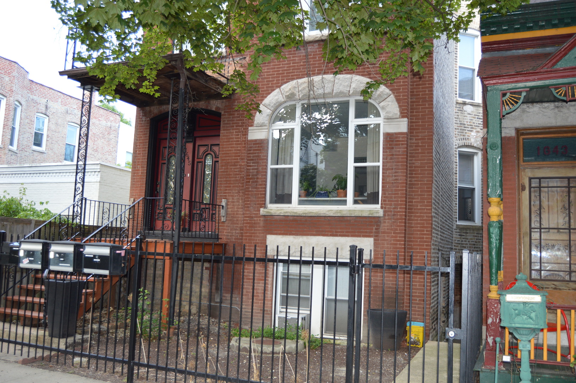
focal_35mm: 30
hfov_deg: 62.0
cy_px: 192
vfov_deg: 43.5
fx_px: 480
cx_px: 288
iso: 360
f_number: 4
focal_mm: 20
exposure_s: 1/125
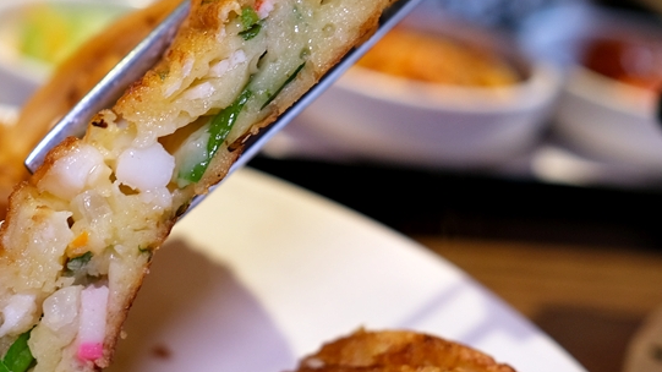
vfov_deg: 19.7
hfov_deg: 33.4
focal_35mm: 61
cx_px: 139
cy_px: 187
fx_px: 1071
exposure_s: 1/120
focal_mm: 23
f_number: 2.8
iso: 500
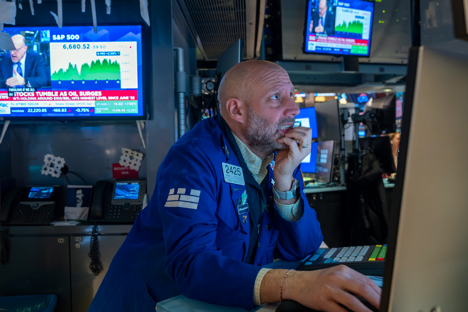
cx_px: 220
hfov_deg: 53.1
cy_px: 169
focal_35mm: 36
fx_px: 468
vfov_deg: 36.9
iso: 1600
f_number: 4.5
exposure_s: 1/25
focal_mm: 32
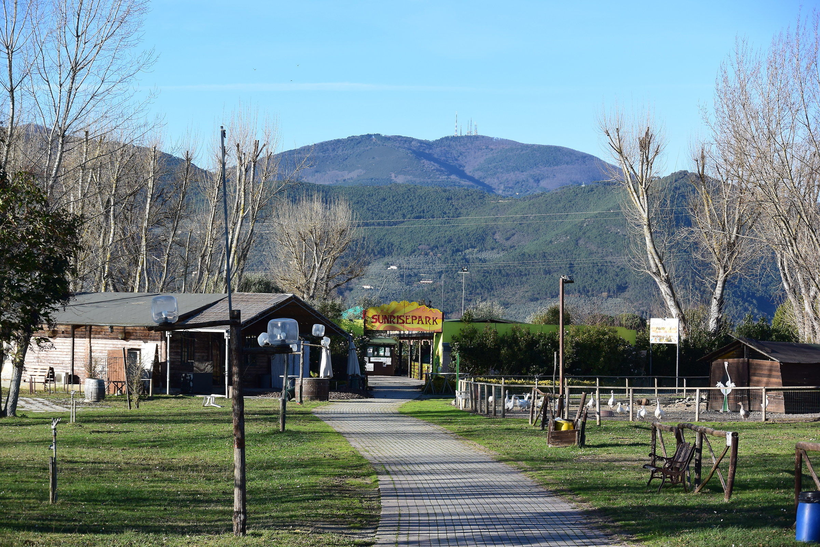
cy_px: 274
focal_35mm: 81
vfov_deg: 16.9
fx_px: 1845
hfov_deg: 25.1
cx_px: 410
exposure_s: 1/500
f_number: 4.5
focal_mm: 30
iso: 160
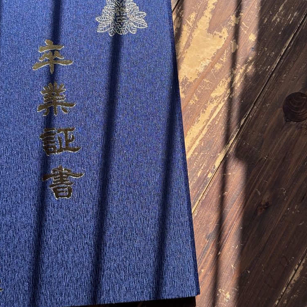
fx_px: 572
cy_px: 120
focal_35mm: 57
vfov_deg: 30.0
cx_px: 153
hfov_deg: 30.0
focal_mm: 6.76
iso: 64
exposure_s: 1/995
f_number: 1.78
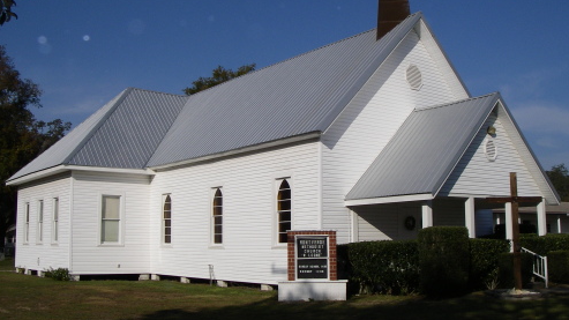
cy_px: 145
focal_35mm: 42
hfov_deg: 48.4
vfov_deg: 28.3
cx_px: 287
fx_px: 634
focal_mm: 6.3
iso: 100
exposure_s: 1/1250
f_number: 6.6
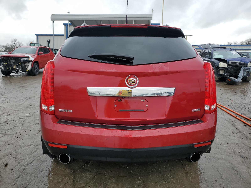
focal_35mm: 26
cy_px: 94
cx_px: 126
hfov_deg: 67.3
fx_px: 189
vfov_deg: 53.1
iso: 50
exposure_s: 1/714
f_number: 1.5
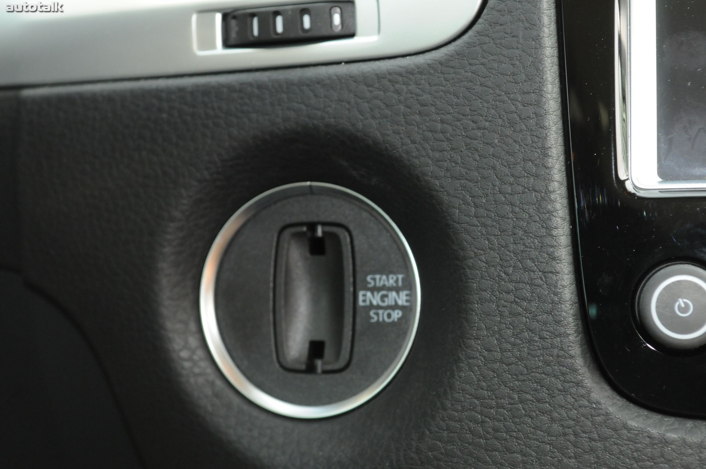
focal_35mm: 82
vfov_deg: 16.5
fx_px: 1616
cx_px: 353
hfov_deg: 24.6
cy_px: 234
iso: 1250
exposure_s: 1/60
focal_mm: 55
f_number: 8
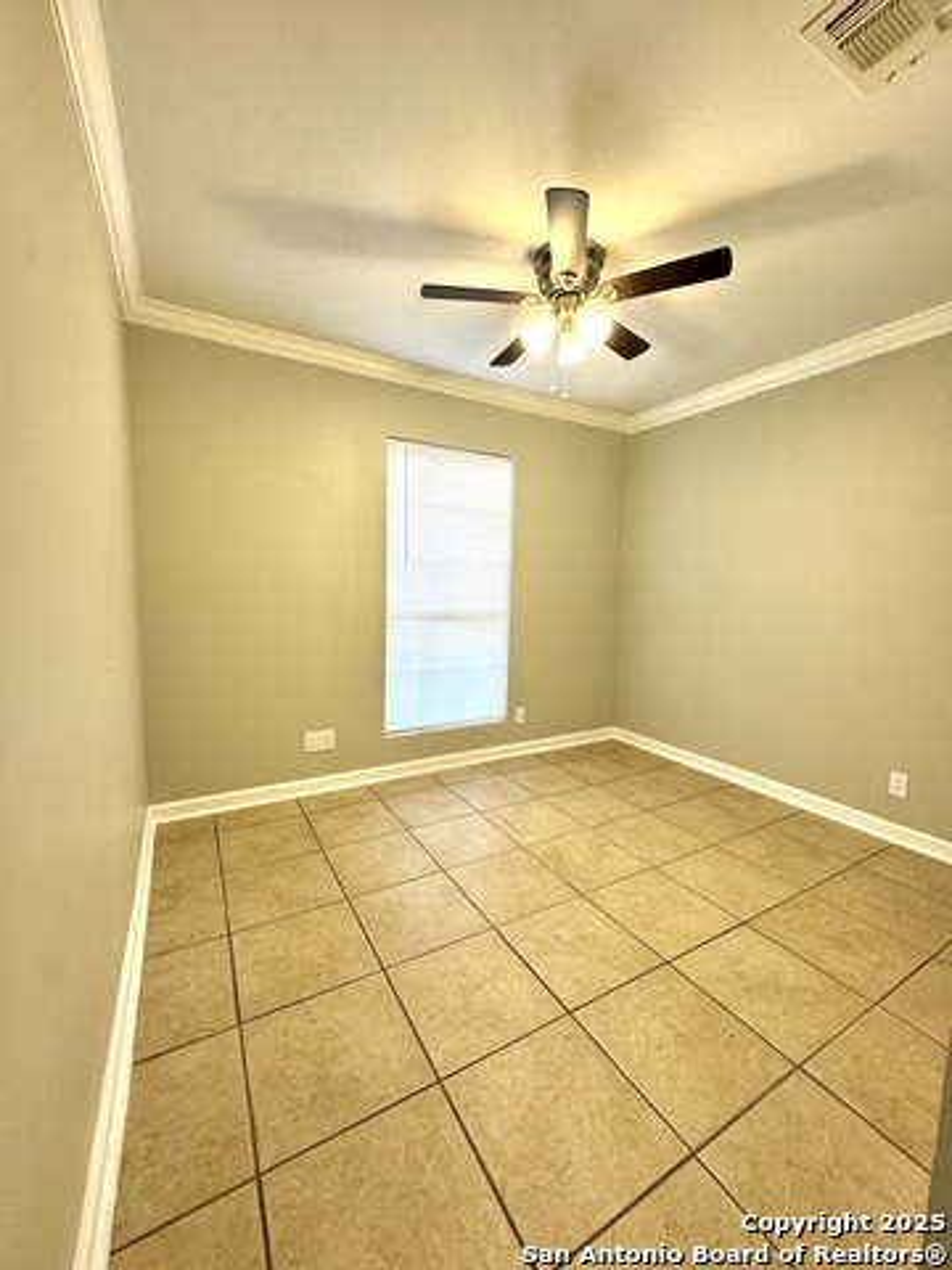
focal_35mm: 14
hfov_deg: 85.7
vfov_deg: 102.1
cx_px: 476
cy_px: 635
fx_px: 513
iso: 250
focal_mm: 2.22
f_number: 2.2
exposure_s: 1/120
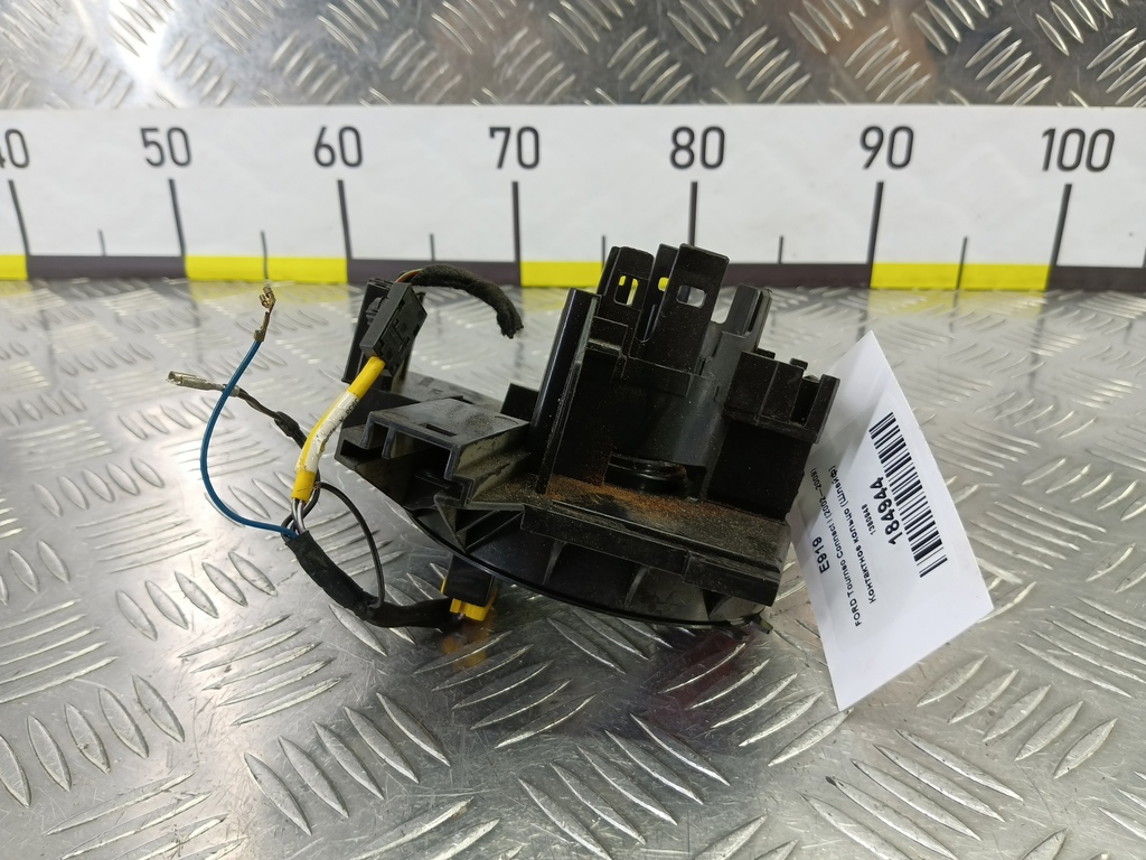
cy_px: 430
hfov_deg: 73.9
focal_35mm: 23
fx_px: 761
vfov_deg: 58.9
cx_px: 573
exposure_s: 1/50
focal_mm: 4.11
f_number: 1.6
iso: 153
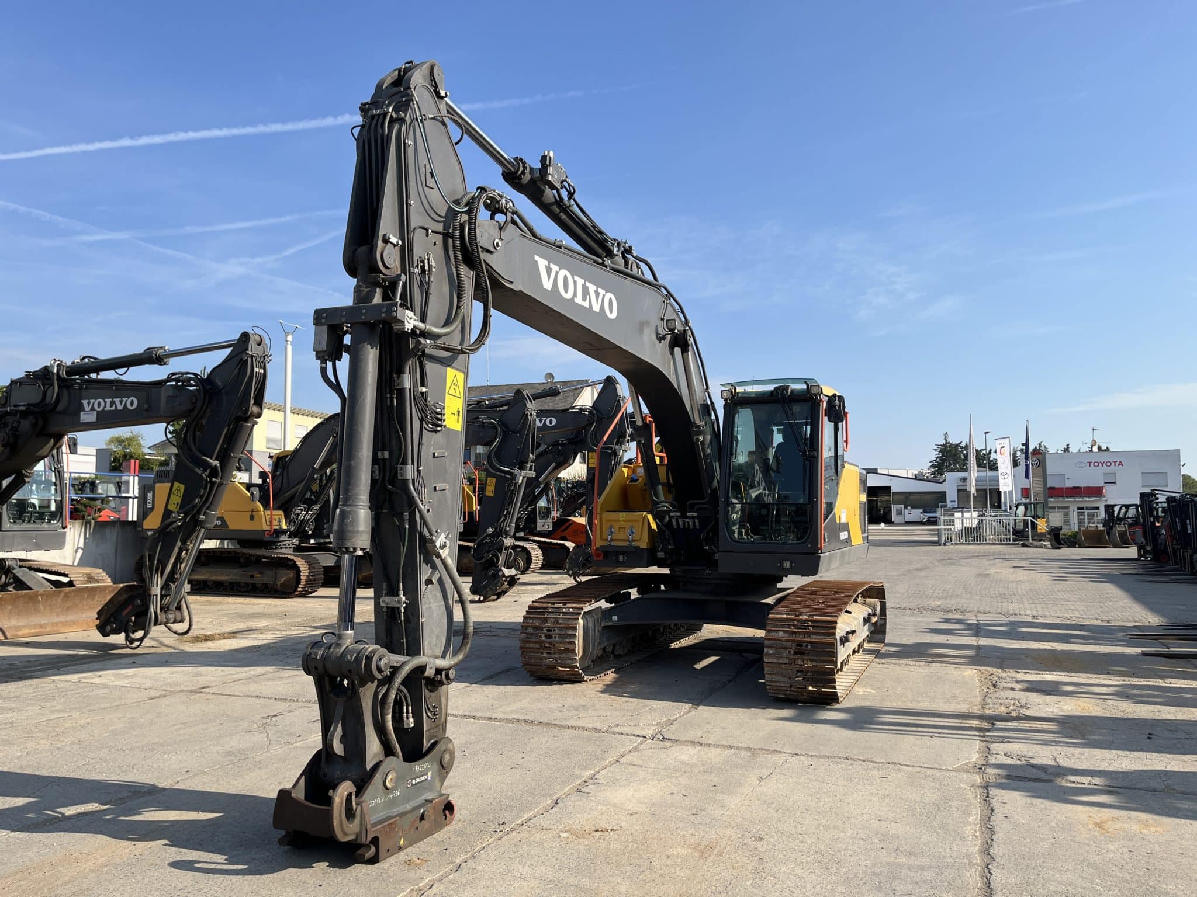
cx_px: 598
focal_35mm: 26
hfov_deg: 67.3
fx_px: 899
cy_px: 448
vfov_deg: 53.1
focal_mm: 5.1
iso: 50
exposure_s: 1/2825
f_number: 1.6
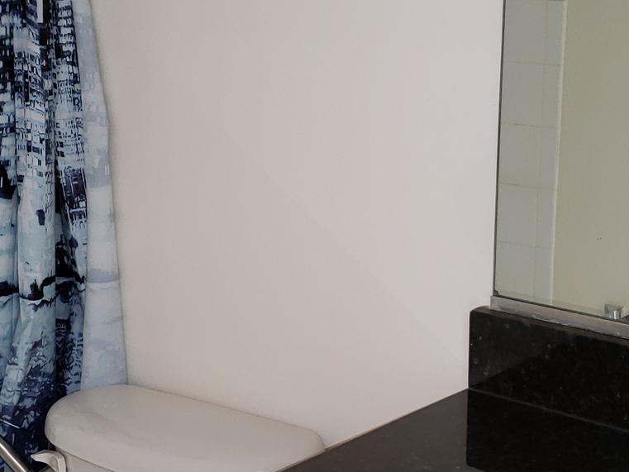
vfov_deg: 21.0
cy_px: 250
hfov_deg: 27.7
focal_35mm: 70
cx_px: 357
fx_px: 1272
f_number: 1.5
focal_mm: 4.3
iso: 100
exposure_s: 1/40
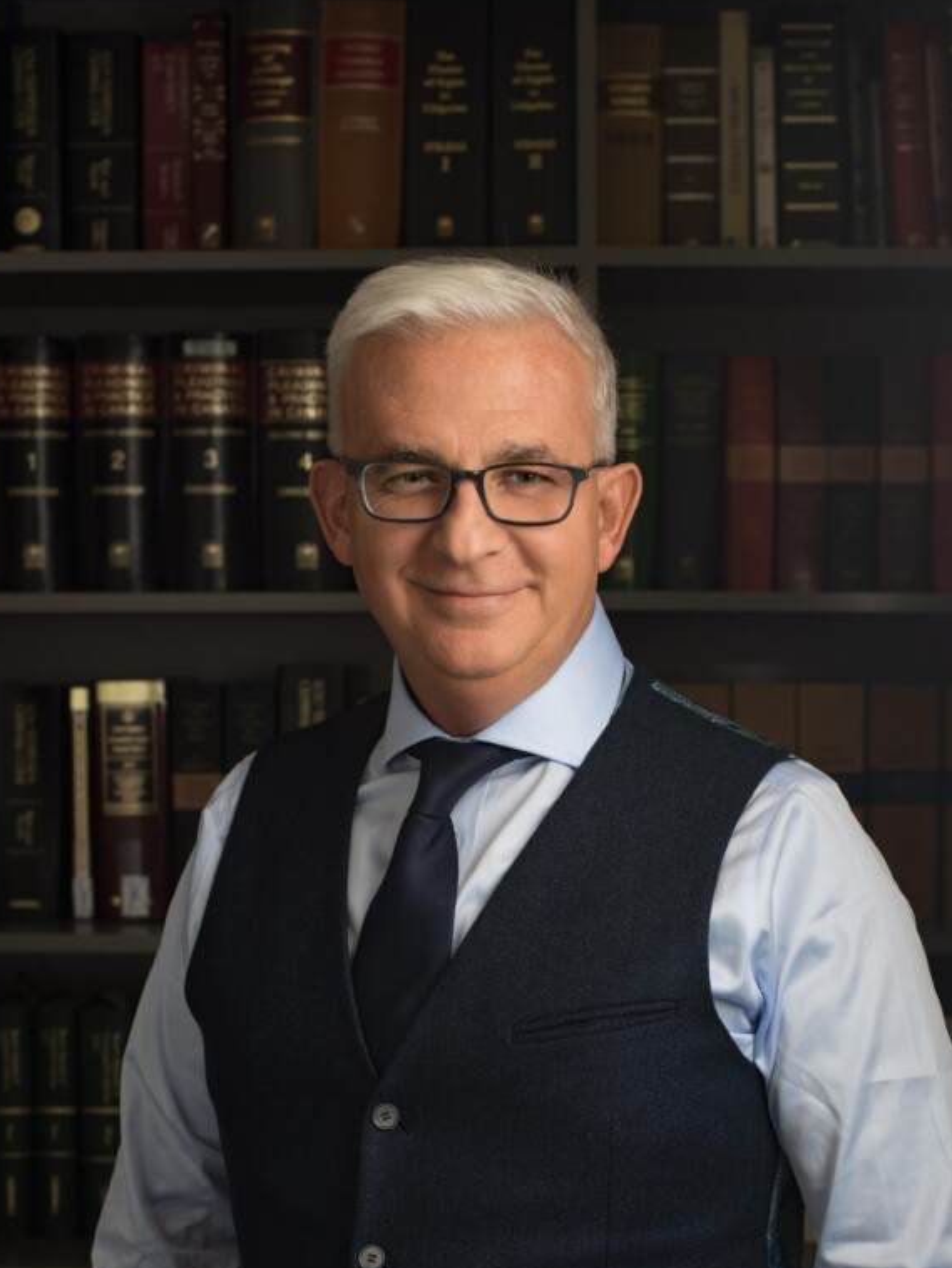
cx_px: 514
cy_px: 891
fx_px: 2675
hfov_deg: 20.2
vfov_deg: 26.4
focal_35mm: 73
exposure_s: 1/200
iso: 400
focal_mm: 50
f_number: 5.6
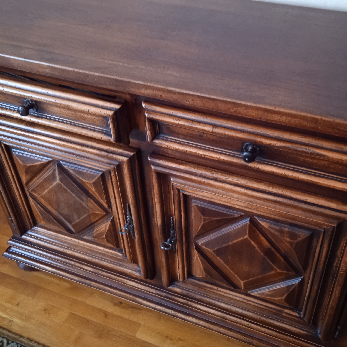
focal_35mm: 39
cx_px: 196
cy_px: 156
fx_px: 442
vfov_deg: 42.8
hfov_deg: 42.8
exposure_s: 1/14.3
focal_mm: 3.43
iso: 995
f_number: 2.2
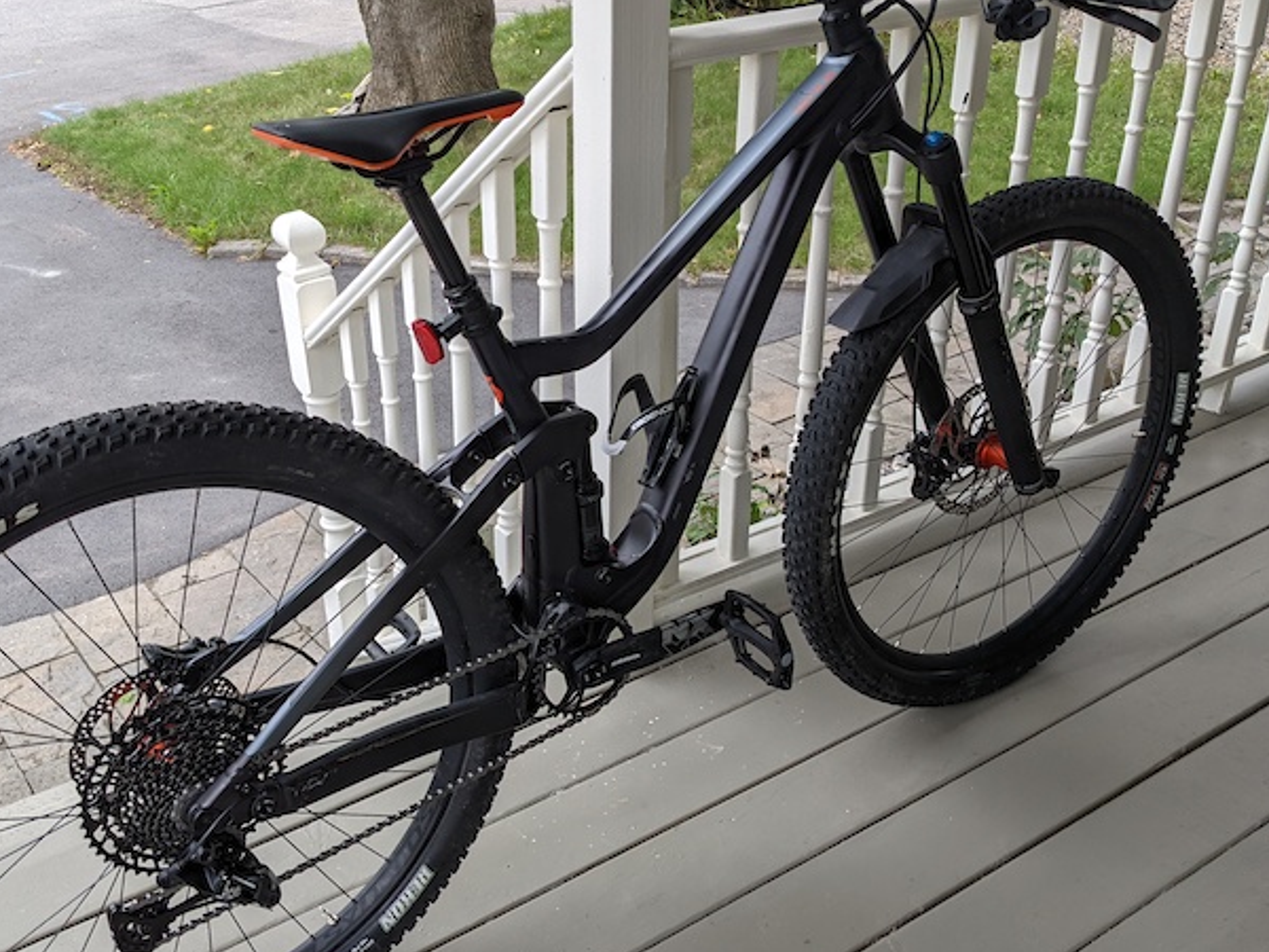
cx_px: 550
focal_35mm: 36
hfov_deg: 51.2
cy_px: 529
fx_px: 1320
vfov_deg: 39.6
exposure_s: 1/360
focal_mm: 4.38
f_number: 1.73
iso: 54
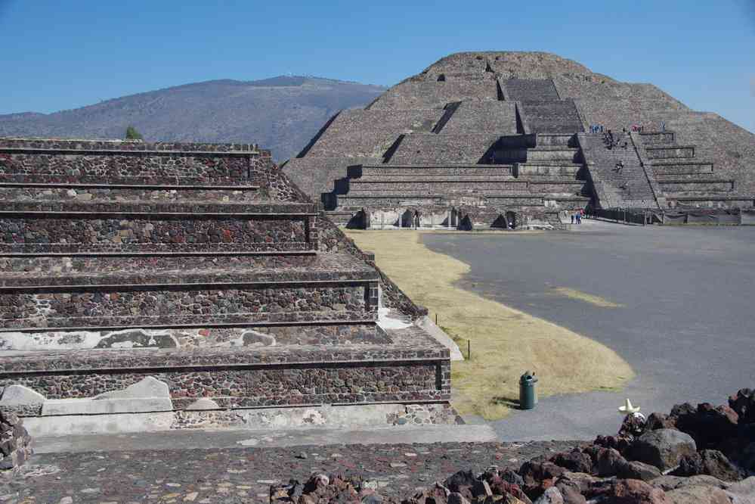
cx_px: 378
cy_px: 252
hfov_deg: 40.3
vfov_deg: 27.5
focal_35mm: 49
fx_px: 1028
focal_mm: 32.5
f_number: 9
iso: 100
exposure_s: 1/60
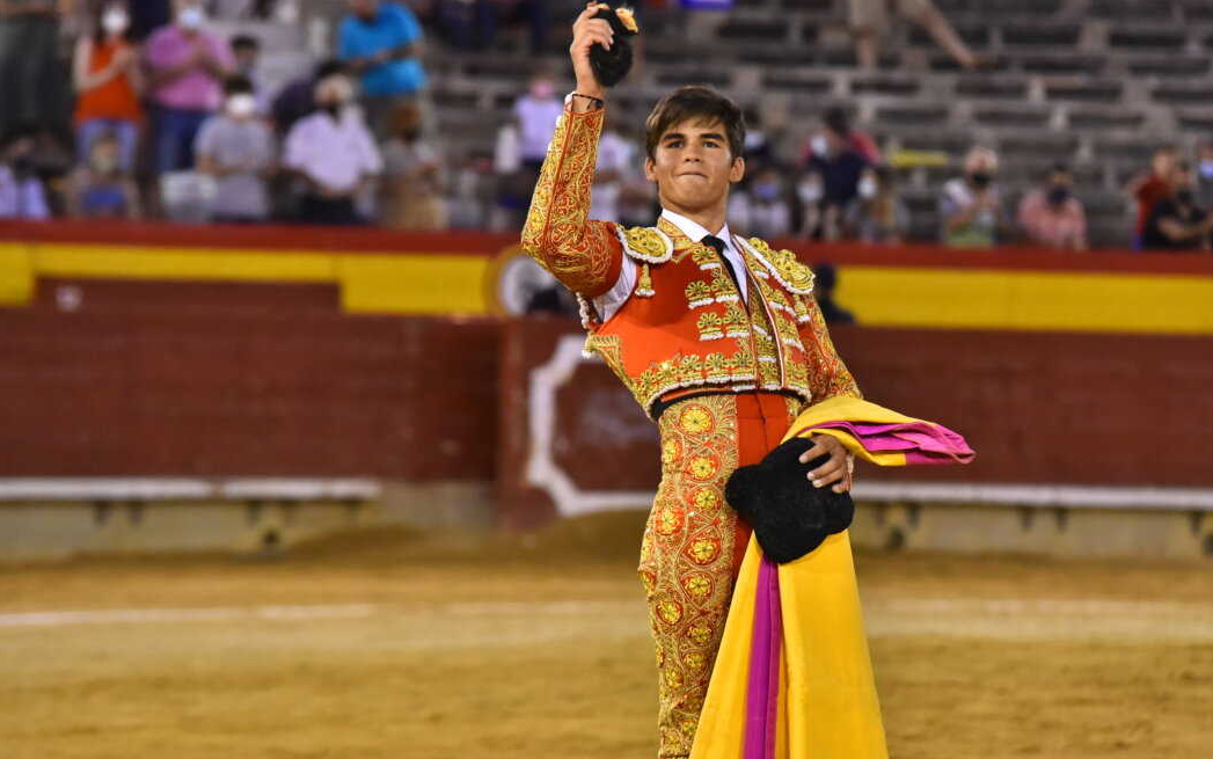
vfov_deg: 6.1
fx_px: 7142
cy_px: 305
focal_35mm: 216
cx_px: 693
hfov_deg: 9.7
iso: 3200
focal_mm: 185
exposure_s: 1/400
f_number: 4
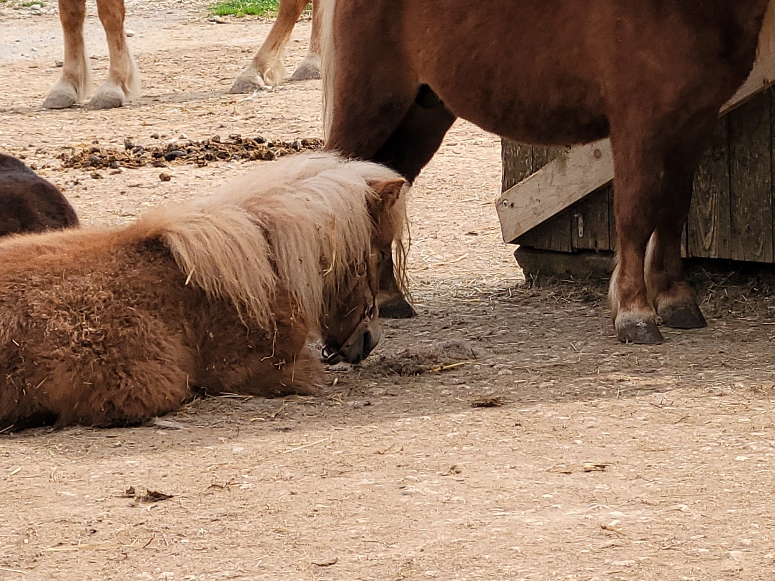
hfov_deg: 13.0
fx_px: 3403
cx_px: 285
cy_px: 112
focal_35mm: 152
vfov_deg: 9.7
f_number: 2.4
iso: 25
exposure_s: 1/556
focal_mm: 7.12
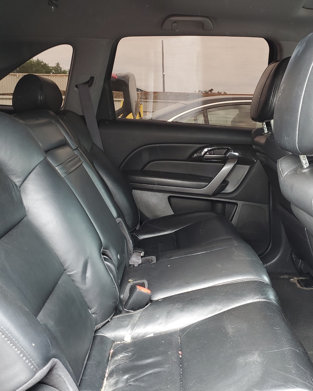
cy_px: 196
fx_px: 394
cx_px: 183
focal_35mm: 34
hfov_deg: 43.2
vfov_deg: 52.8
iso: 62
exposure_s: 1/60.2
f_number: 1.5
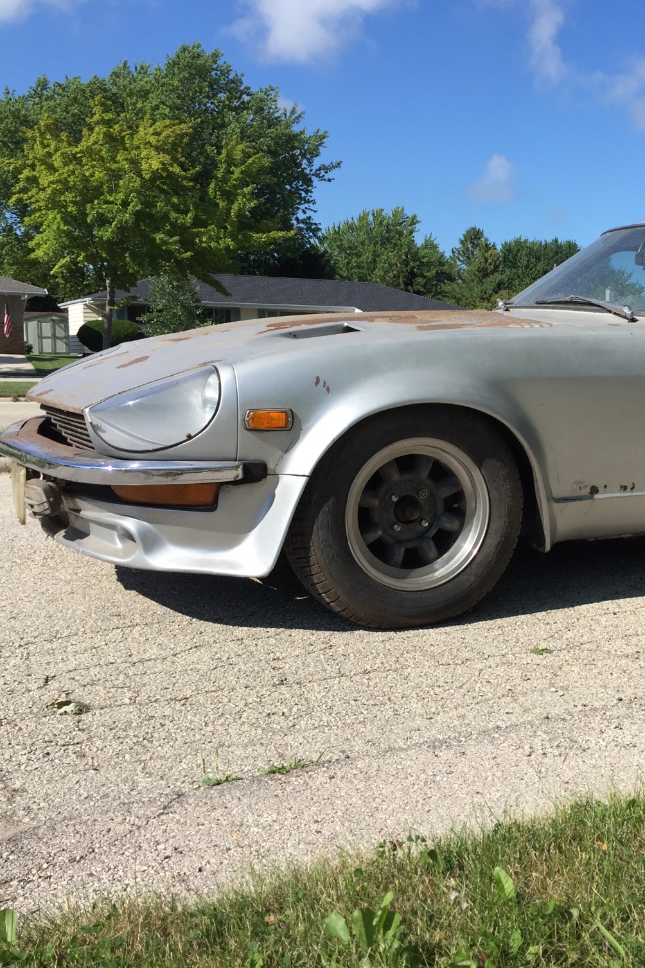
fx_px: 1102
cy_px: 475
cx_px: 594
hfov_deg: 31.0
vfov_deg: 47.4
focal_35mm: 41
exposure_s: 1/1883
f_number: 2.2
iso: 32
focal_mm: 4.15
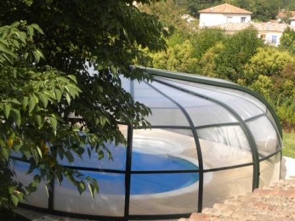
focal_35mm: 66
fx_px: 562
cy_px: 110
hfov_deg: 29.4
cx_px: 148
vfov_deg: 22.3
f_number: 4.5
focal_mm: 11.8
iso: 64
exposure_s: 1/167
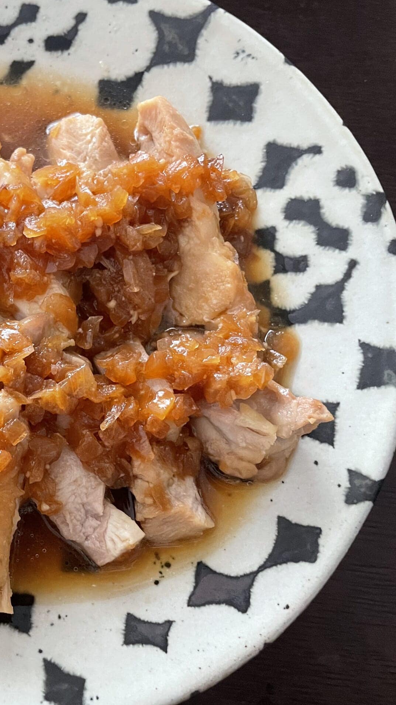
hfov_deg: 28.9
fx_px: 709
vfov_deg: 52.8
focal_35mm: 38
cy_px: 354
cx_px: -12
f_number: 1.6
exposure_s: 1/60
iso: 400
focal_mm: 4.2
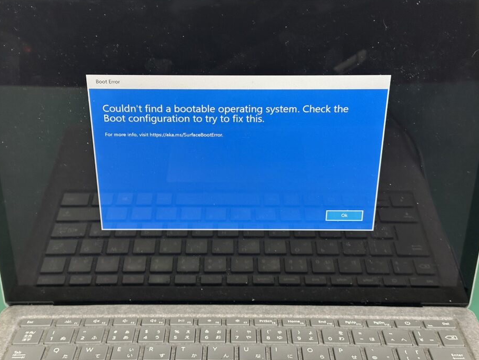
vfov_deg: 27.0
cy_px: 170
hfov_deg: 35.5
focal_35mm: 54
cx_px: 231
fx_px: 747
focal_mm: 6.86
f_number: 1.78
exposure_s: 1/33
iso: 400
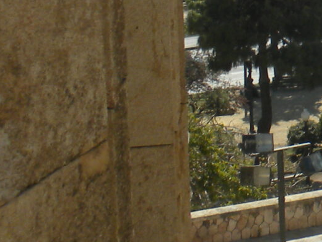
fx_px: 1693
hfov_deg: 10.1
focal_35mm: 182
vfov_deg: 8.0
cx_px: 638
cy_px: -110
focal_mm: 6.6
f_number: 10
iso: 64
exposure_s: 1/112
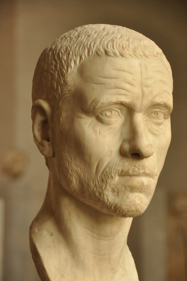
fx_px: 1056
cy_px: 140
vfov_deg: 15.2
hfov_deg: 10.1
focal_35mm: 135
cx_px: 94
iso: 1000
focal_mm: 90
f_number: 5.3
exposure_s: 1/50
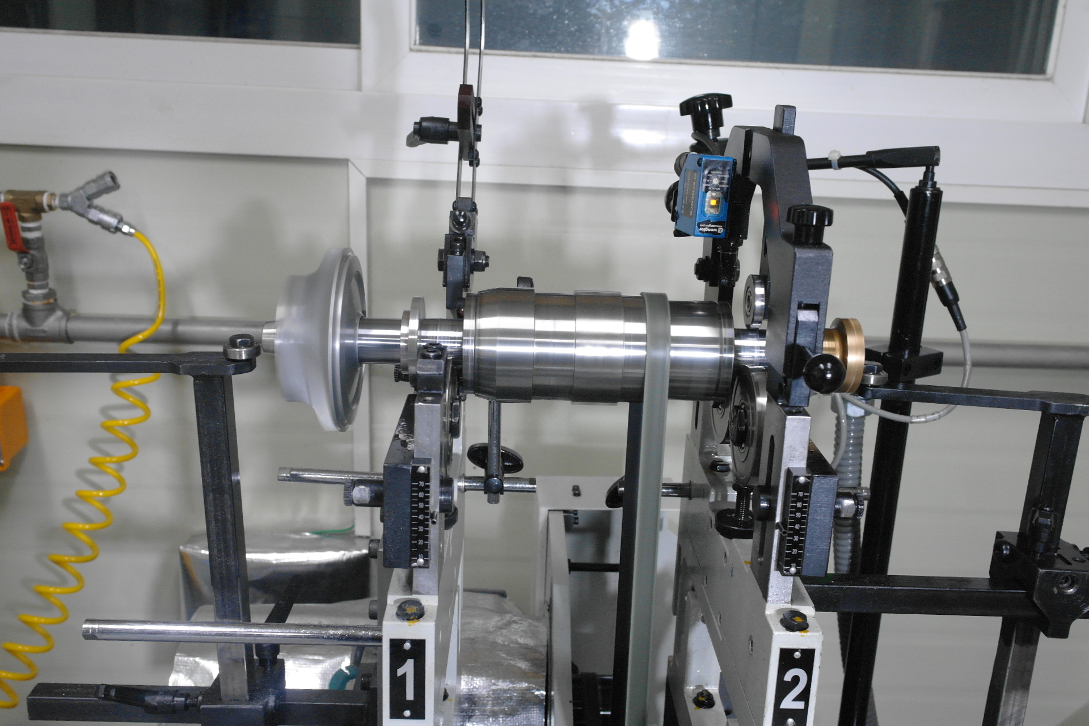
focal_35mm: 33
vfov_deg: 40.0
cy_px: 363
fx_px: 998
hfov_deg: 57.2
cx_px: 544
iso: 800
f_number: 6.3
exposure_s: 1/25
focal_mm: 22
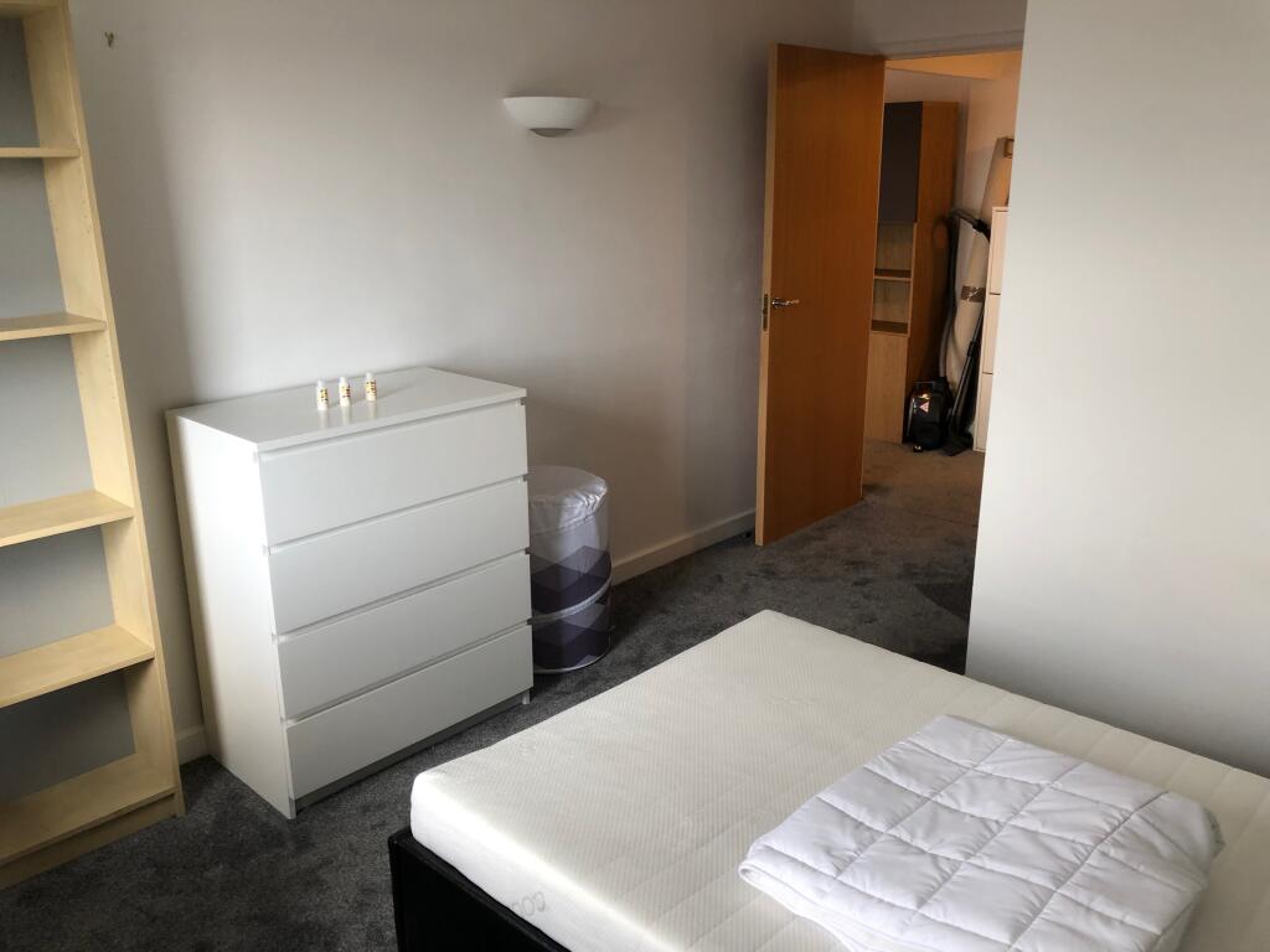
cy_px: 476
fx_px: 1027
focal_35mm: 28
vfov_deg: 49.7
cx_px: 635
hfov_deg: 63.4
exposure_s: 1/33
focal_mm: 4
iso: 32
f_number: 1.8
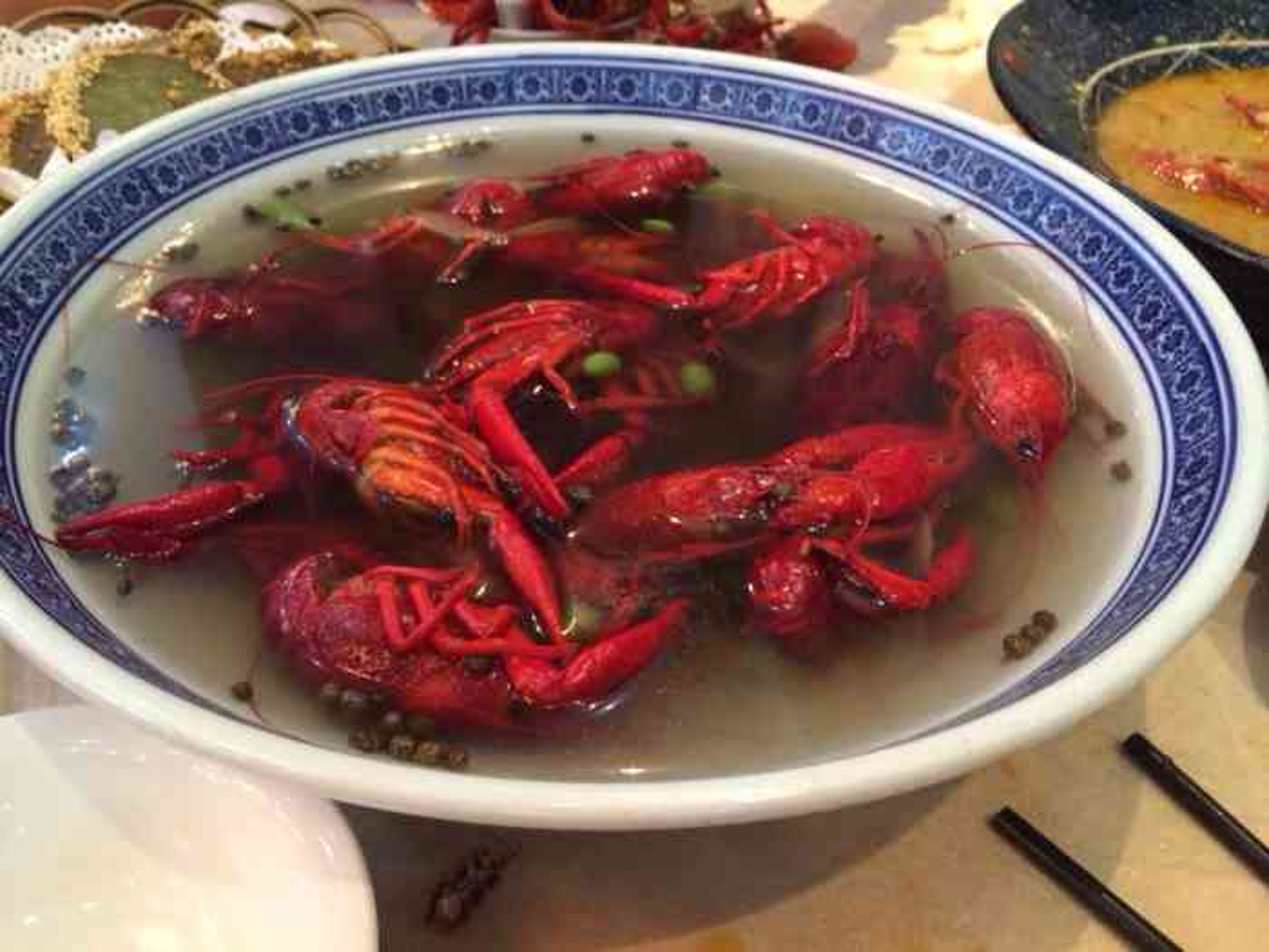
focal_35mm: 30
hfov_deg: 60.0
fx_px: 1100
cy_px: 476
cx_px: 634
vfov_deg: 46.8
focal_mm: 4.12
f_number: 2.2
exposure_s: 1/20
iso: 320
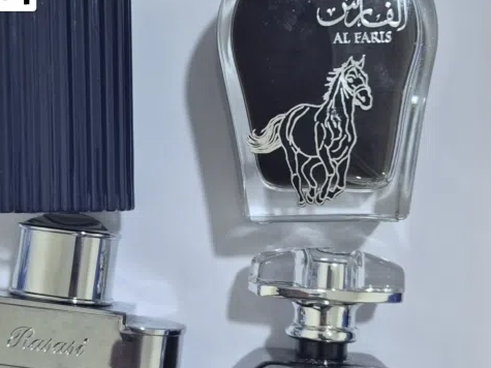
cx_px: 192
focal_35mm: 31
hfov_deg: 57.8
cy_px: 160
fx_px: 440
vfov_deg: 45.3
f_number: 1.8
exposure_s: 1/100
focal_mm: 5.4
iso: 250
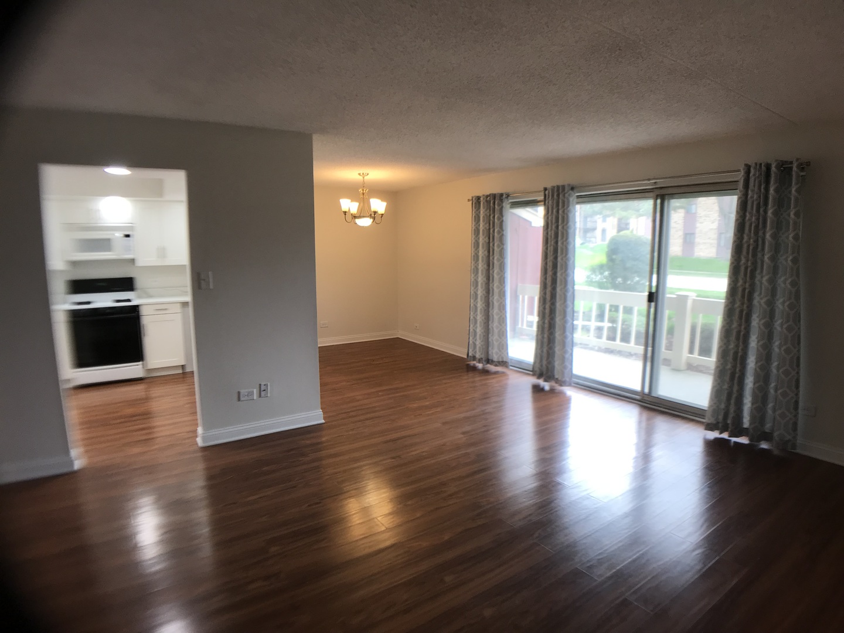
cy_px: 316
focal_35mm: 28
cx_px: 422
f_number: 1.8
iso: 25
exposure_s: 1/60
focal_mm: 3.99
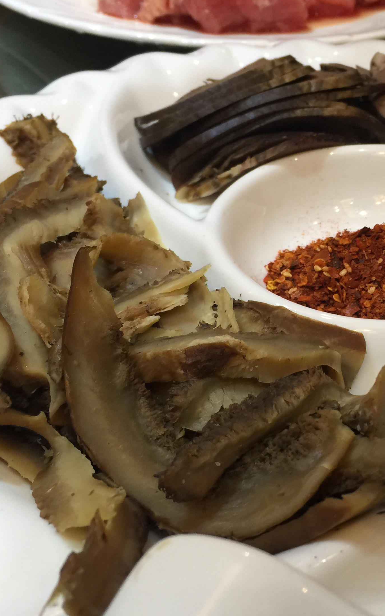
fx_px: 772
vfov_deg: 43.5
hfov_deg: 27.3
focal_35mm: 46
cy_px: 329
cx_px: 319
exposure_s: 1/17
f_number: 2.2
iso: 50
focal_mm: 4.15
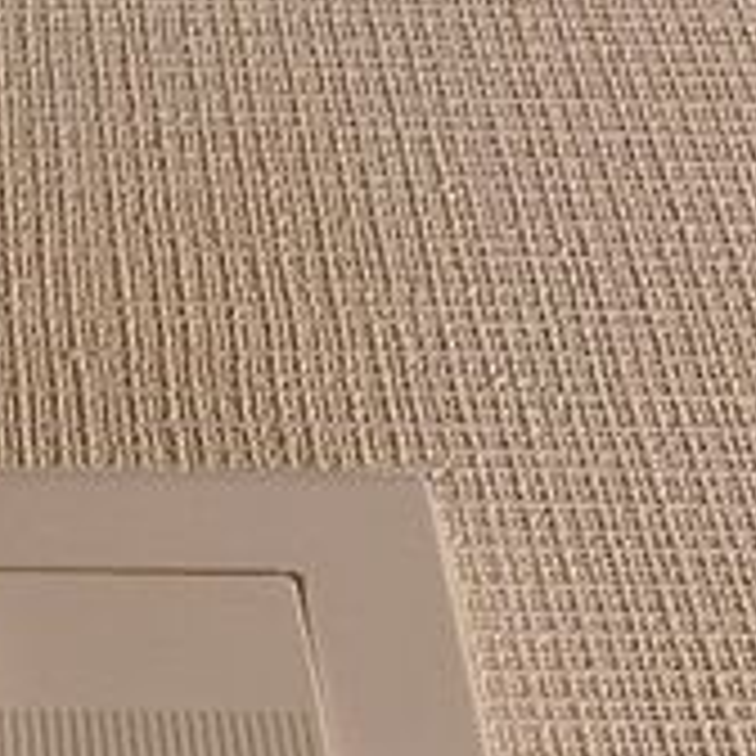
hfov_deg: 23.8
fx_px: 1581
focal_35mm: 64
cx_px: -212
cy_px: 850
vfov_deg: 24.9
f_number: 2.7
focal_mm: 4.06
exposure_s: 1/125
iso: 400
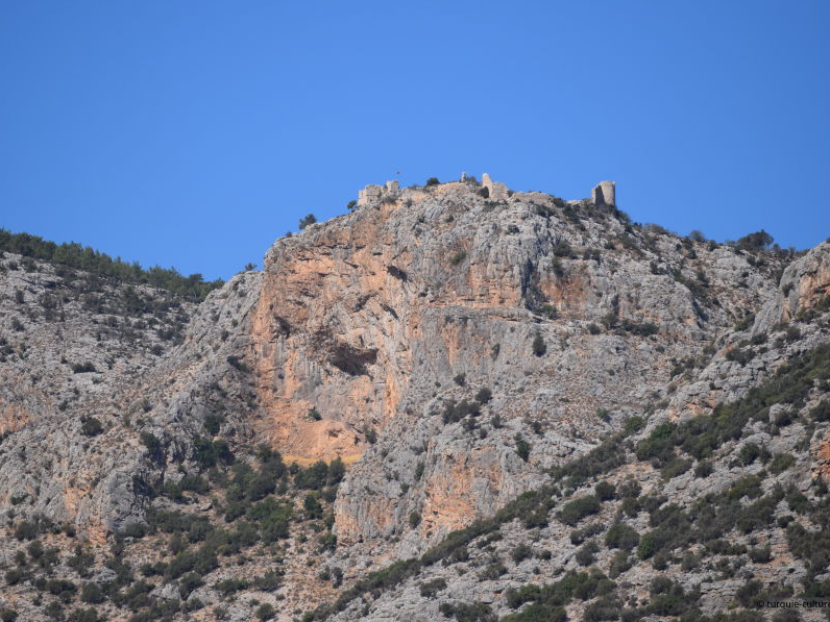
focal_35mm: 326
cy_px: 310
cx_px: 392
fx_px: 7817
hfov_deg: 6.1
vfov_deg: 4.6
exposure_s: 1/2000
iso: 250
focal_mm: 200
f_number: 5.6
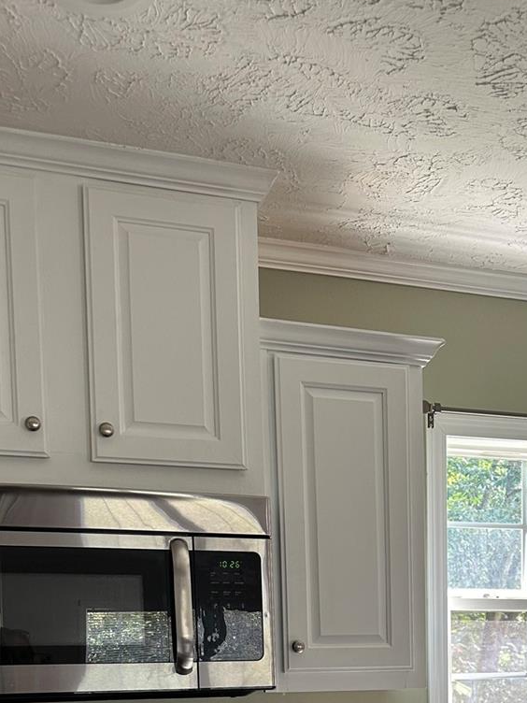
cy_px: 703
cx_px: 433
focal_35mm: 49
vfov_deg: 35.2
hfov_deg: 28.9
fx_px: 995
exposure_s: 1/121
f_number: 1.78
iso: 125
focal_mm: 6.86
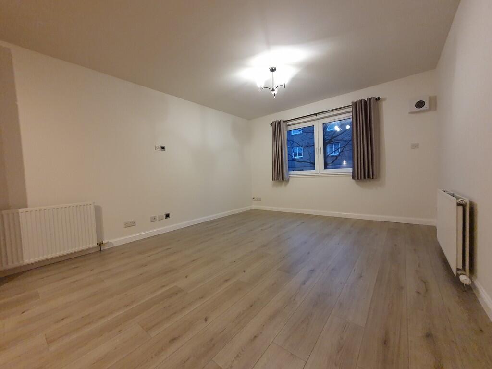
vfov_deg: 89.9
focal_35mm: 13
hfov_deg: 106.2
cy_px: 184
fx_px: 185
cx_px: 246
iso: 400
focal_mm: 1.8
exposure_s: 1/33
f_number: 2.2
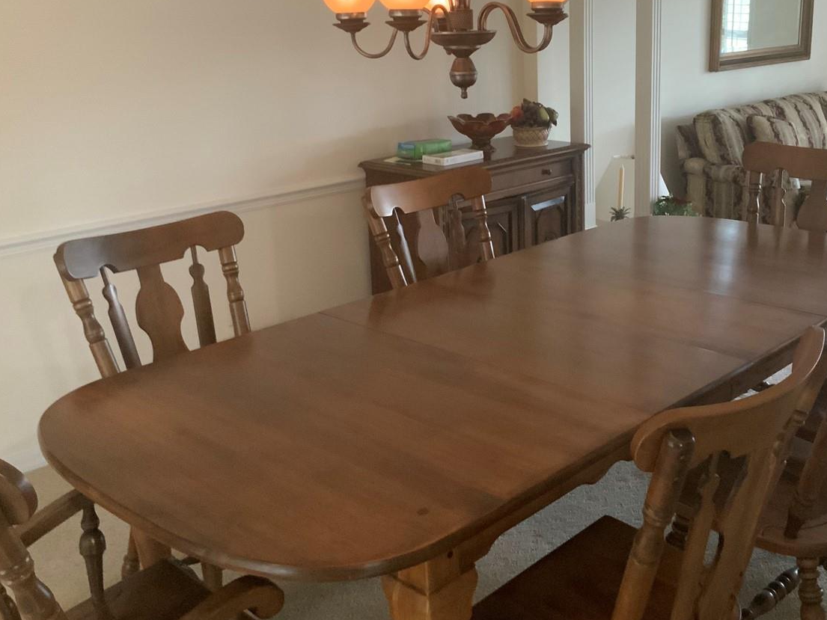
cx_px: 524
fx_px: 1004
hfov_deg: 44.4
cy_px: 236
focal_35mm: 42
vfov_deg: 34.2
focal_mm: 3
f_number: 1.8
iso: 250
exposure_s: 1/30
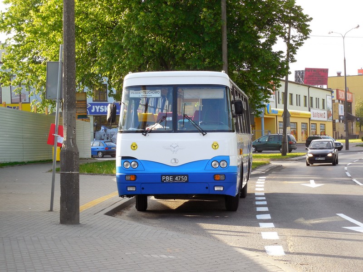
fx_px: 933
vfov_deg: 16.6
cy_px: 136
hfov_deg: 22.0
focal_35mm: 89
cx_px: 182
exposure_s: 1/160
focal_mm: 16
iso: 125
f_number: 4.6
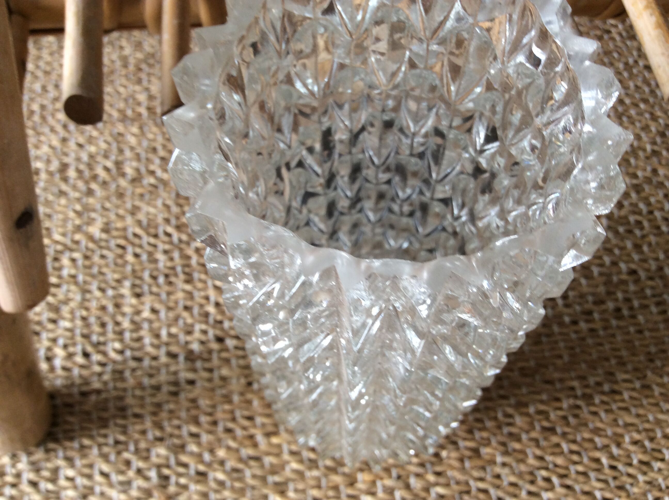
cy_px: 250
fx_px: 618
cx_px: 334
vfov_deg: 44.1
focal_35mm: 32
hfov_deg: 56.9
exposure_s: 1/25
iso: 40
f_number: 2.4
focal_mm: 3.3
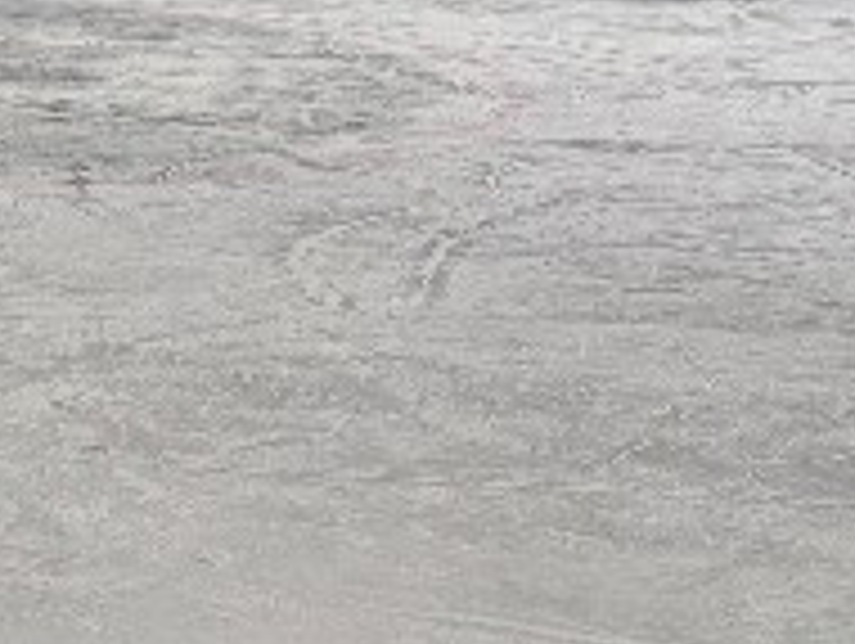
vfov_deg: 11.8
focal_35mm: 123
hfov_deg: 14.1
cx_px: -711
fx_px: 3042
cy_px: -160
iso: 32
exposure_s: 1/101
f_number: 1.6
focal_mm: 5.96
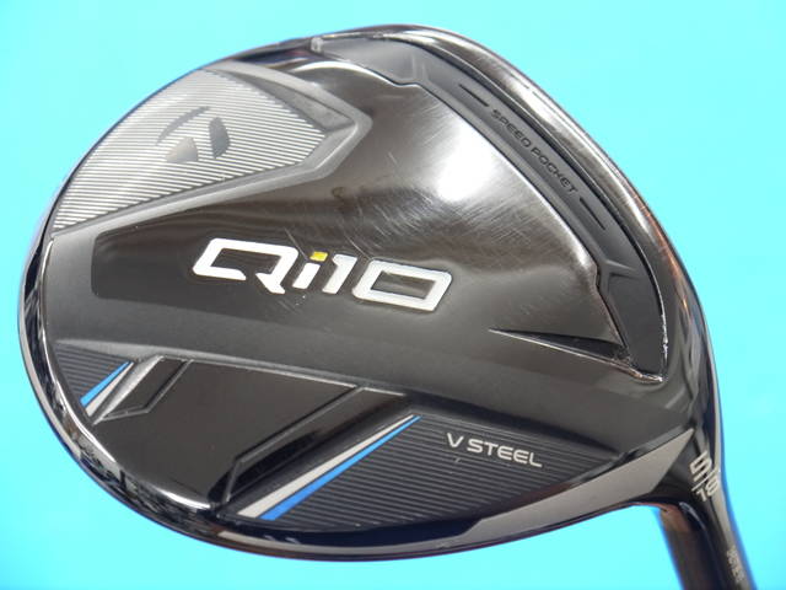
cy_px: 295
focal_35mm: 84
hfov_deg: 23.3
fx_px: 1907
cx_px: 393
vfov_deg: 17.6
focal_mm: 42
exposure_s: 1/40
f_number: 5.6
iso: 800
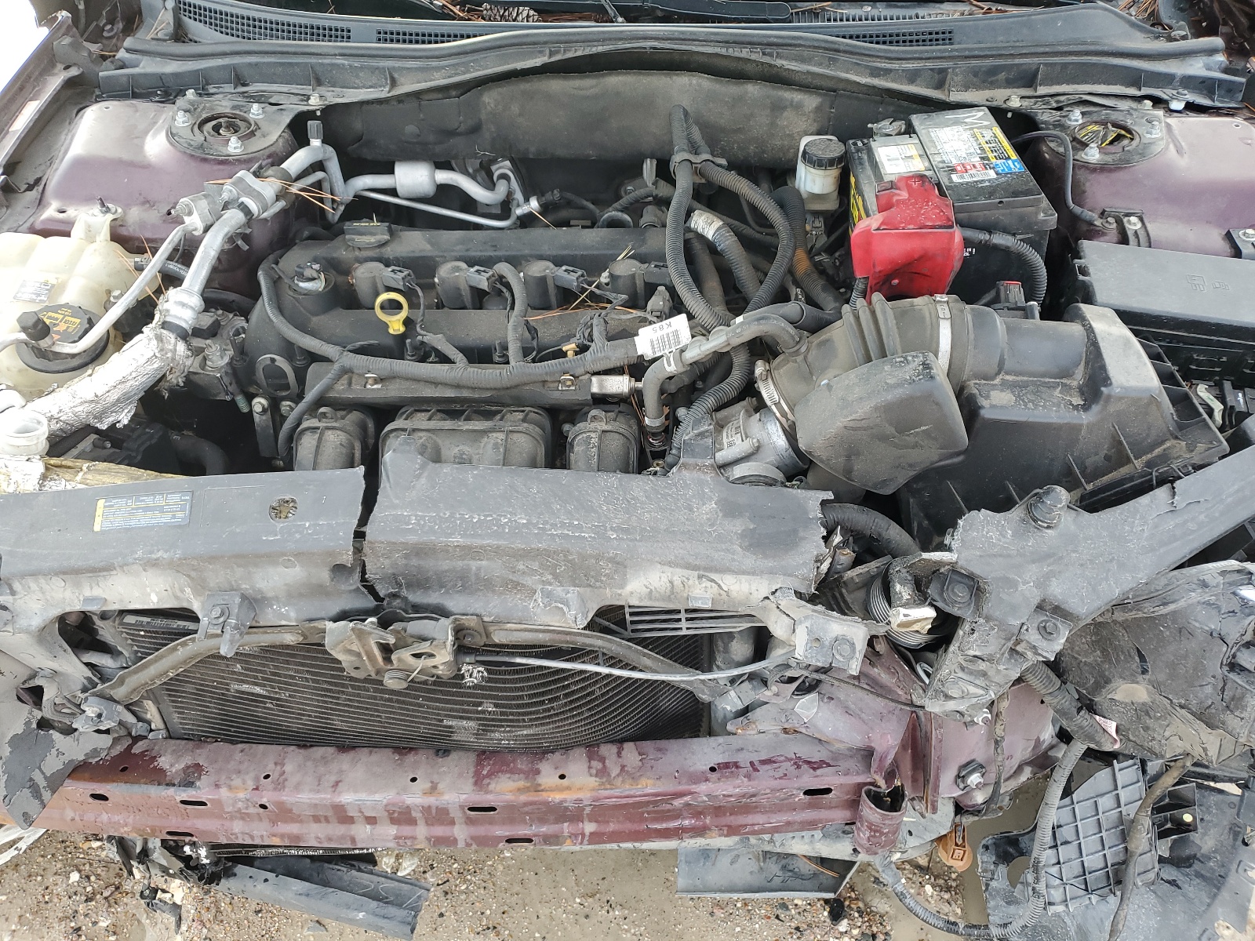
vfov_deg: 53.1
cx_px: 628
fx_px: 943
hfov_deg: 67.3
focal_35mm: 26
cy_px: 470
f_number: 1.5
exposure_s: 1/120
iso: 61
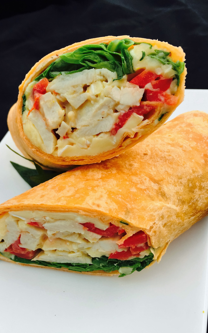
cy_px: 167
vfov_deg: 61.2
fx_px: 281
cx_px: 84
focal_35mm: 31
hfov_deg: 40.4
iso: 32
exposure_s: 1/638
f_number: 2.2
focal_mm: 4.15
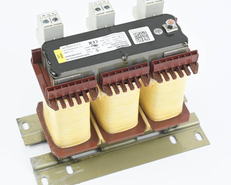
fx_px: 593
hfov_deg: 22.1
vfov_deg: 17.7
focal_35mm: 87
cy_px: 88
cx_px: 118
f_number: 5.6
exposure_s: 1/60
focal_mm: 41
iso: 250
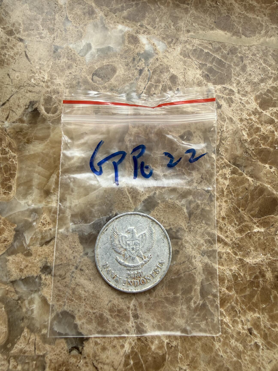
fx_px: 268
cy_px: 189
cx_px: 138
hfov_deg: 54.9
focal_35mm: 25
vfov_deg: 69.4
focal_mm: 2.22
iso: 40
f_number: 2.2
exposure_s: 1/245
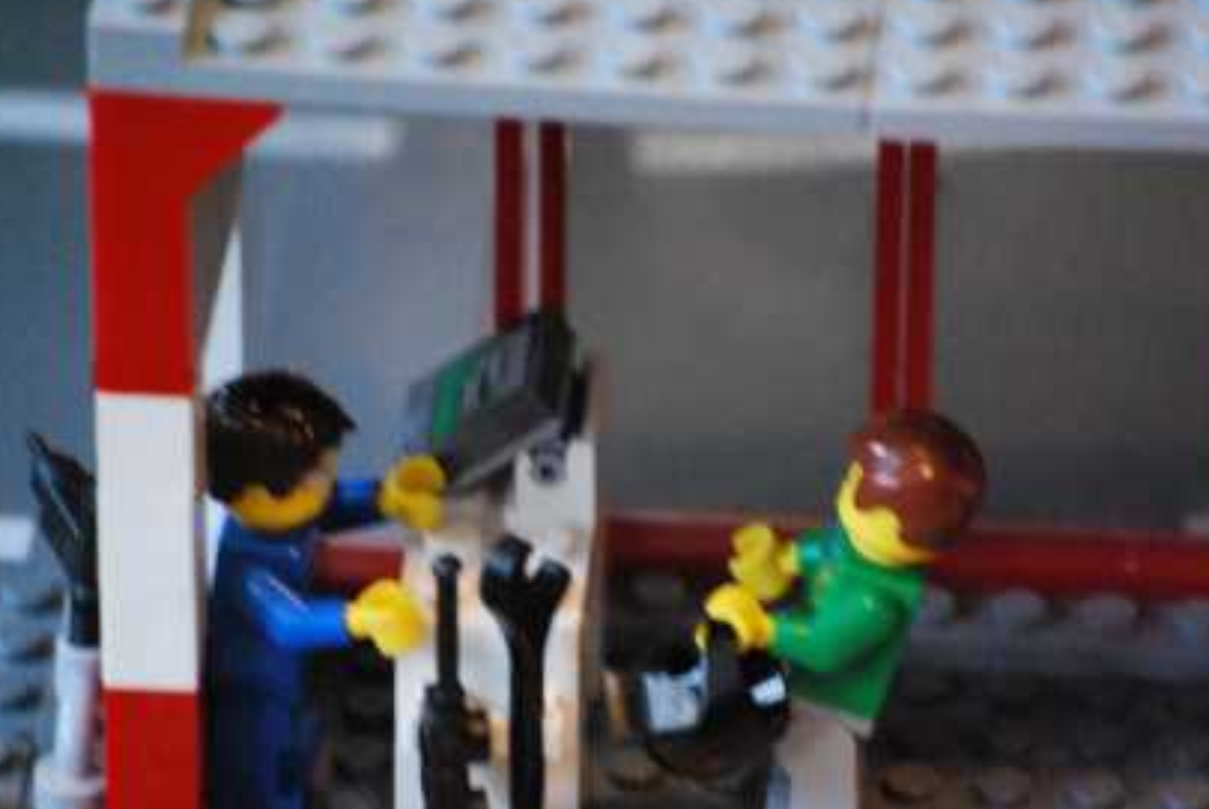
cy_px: 546
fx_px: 9716
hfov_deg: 7.1
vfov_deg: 4.8
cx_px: 624
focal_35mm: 289
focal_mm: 122
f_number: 5
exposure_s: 1/20
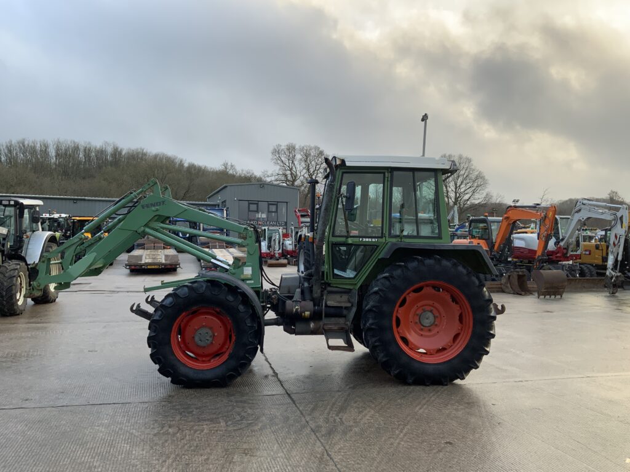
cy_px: 236
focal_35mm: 29
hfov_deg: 61.7
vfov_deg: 48.2
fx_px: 528
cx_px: 315
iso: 16
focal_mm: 3
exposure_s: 1/144
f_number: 1.8
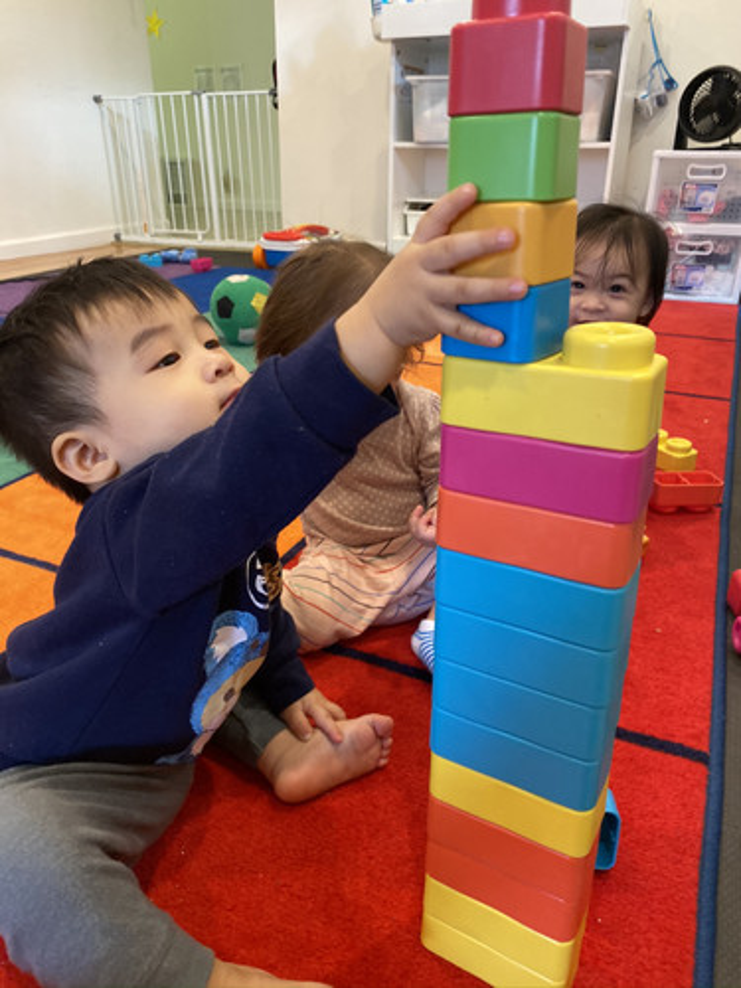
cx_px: 370
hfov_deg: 53.1
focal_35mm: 26
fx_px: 742
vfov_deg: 67.3
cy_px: 494
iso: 250
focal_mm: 4.25
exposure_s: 1/60
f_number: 1.8
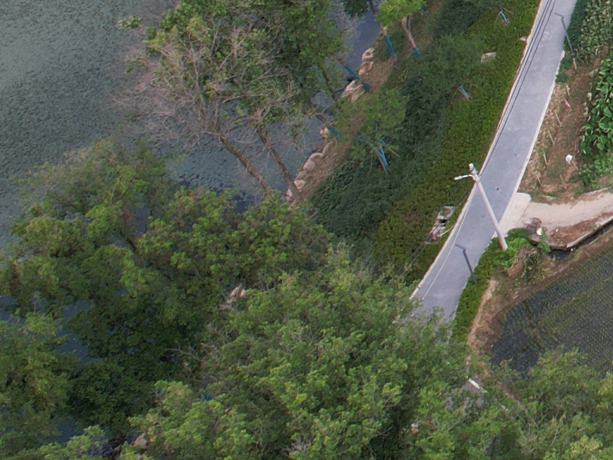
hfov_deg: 13.5
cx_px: 1394
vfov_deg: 12.1
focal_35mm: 113
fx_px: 2001
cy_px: -365
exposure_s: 1/500
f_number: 2.8
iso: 110
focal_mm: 8.38
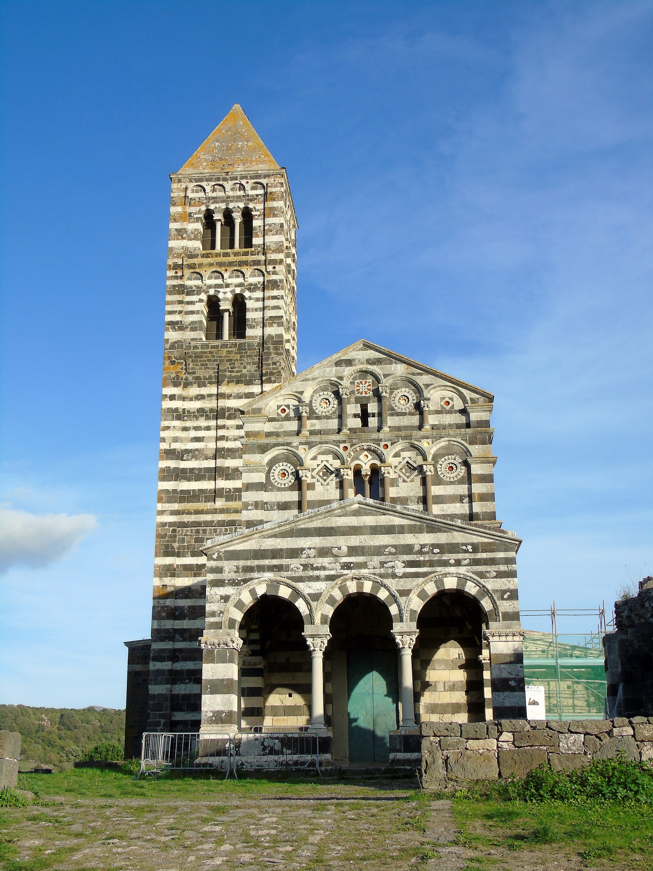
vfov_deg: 46.8
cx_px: 326
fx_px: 1006
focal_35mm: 40
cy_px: 436
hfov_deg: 36.0
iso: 80
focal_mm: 7.1
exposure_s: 1/640
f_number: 3.9
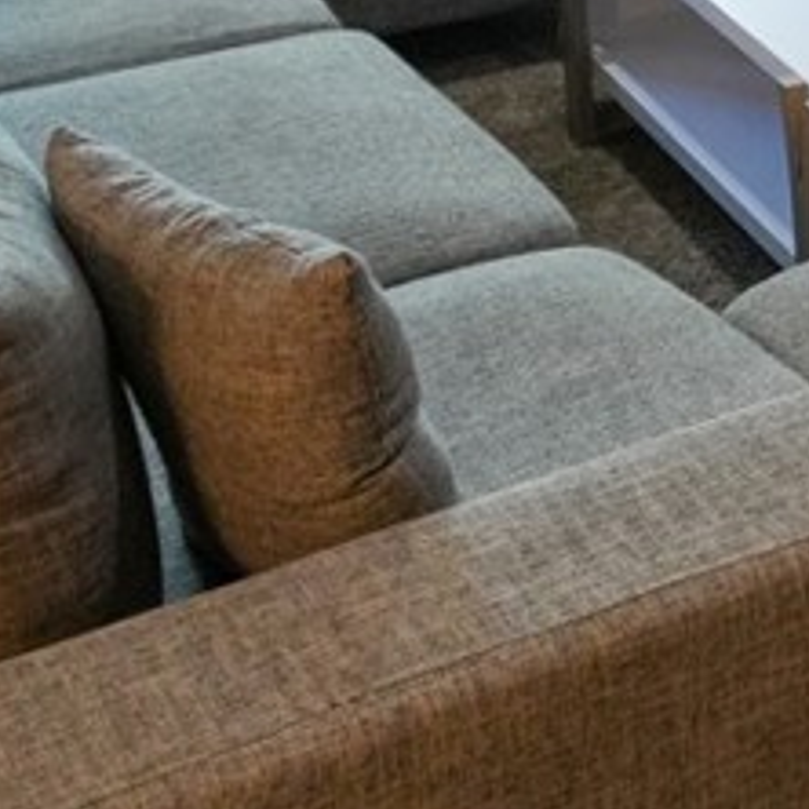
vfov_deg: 17.4
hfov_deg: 16.0
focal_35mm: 94
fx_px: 2485
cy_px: -217
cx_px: 1414
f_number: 4
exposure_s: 1/160
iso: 1250
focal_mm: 16
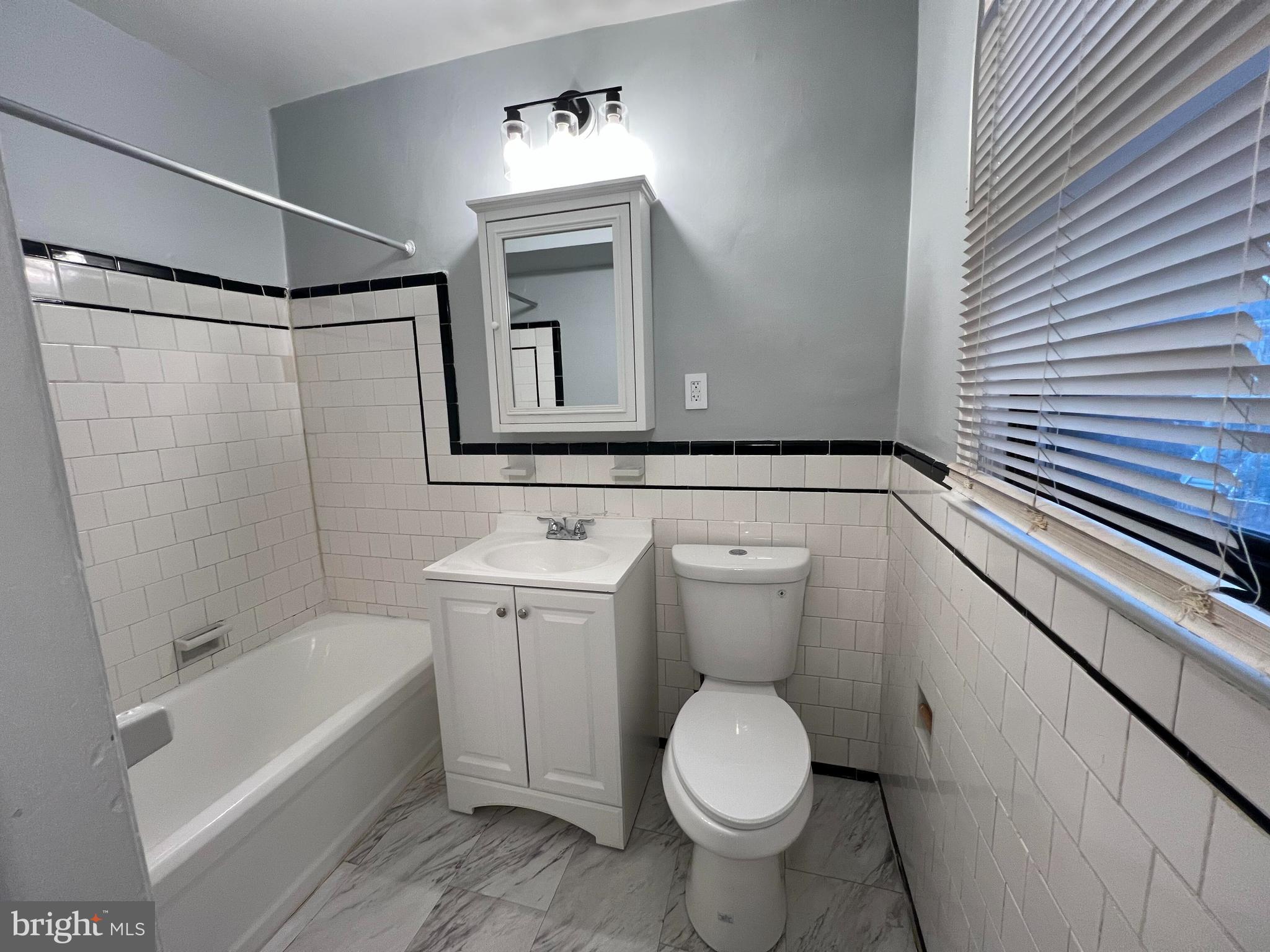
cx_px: 635
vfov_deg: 89.9
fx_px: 477
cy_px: 476
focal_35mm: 13
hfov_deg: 106.2
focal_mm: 1.57
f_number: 1.8
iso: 200
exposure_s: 1/120
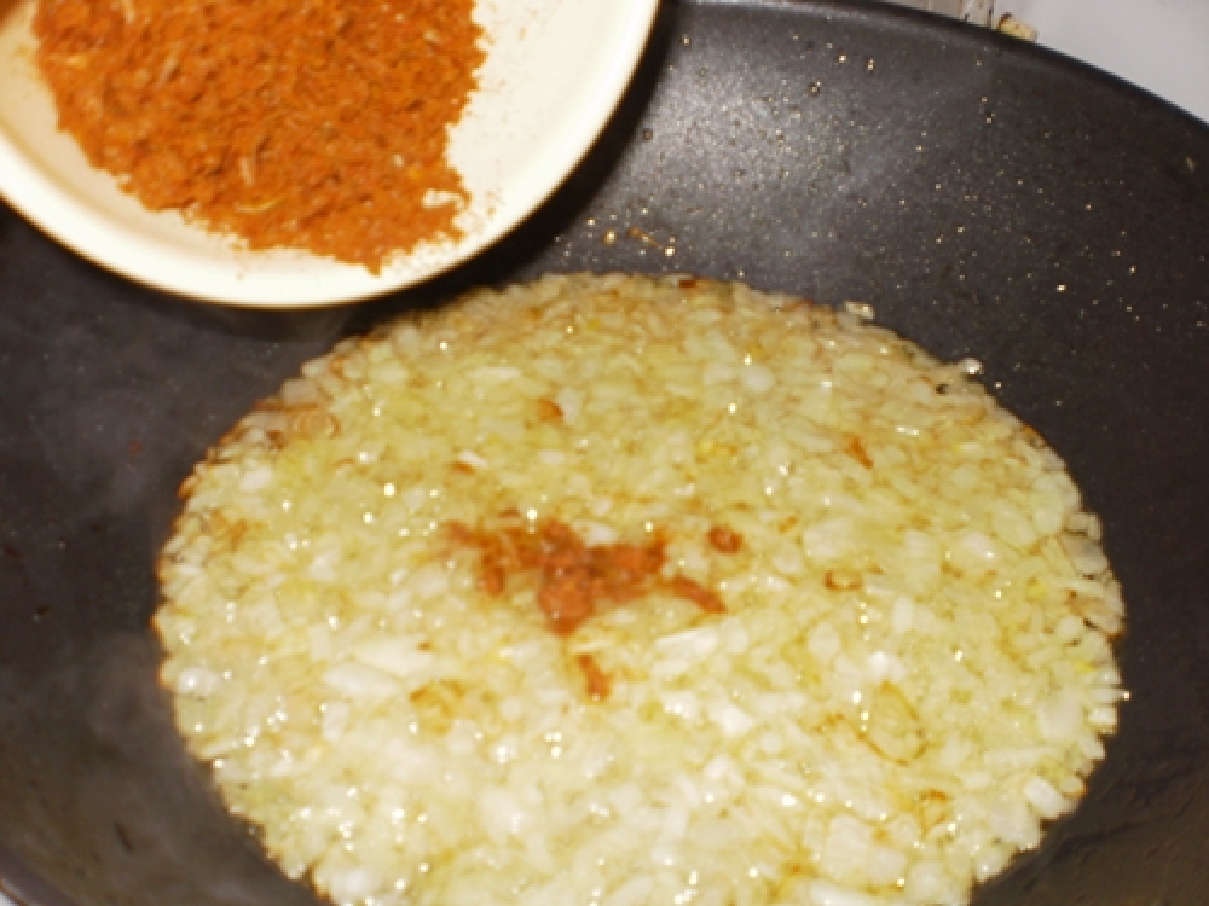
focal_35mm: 38
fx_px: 1327
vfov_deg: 37.7
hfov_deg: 49.0
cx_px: 604
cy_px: 453
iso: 125
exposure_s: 1/30
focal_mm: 6.3
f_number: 3.1
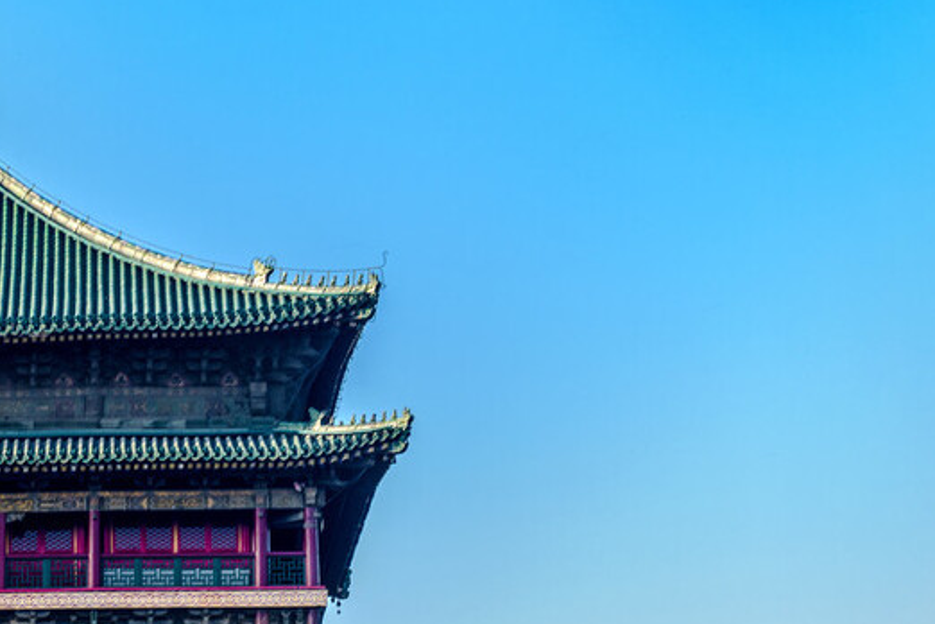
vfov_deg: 8.5
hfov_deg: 12.6
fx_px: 4181
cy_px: 580
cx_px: -57
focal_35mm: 161
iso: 100
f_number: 5.6
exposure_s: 1/125
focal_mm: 70
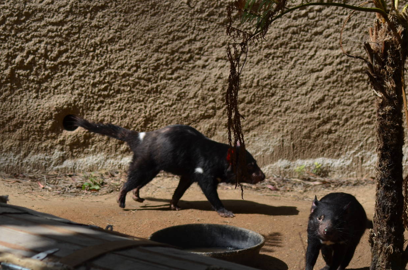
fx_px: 2756
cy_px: 163
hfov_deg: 8.5
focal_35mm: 244
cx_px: 243
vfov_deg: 5.6
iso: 400
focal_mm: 125
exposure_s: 1/1600
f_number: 5.6
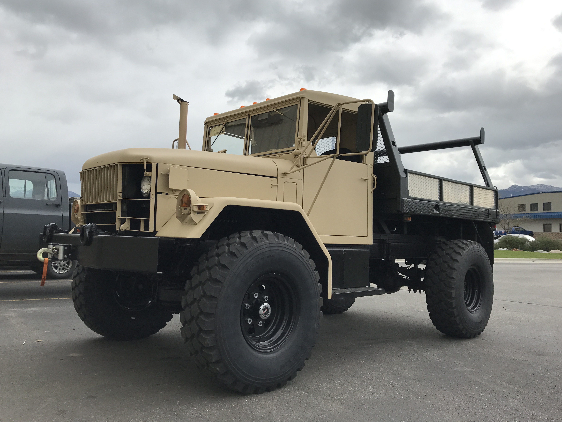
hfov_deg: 61.6
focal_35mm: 29
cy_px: 206
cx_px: 273
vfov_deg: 48.2
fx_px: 471
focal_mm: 3.99
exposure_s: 1/2336
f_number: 1.8
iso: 20
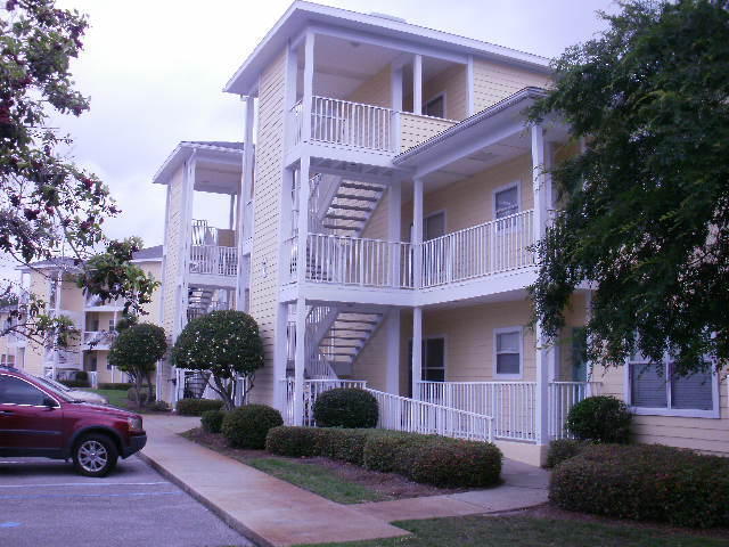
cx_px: 364
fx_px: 758
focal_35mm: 36
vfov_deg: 39.7
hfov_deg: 51.4
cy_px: 274
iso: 100
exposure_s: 1/320
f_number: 5.6
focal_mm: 6.3
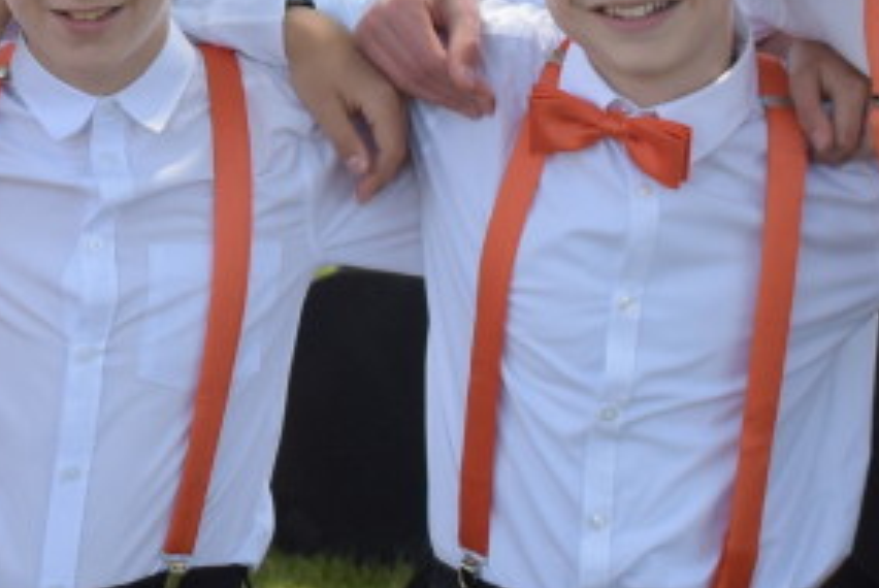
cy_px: 224
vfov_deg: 8.5
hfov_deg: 12.2
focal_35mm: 162
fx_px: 3959
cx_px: -347
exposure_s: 1/1250
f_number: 5.6
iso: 1100
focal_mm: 24
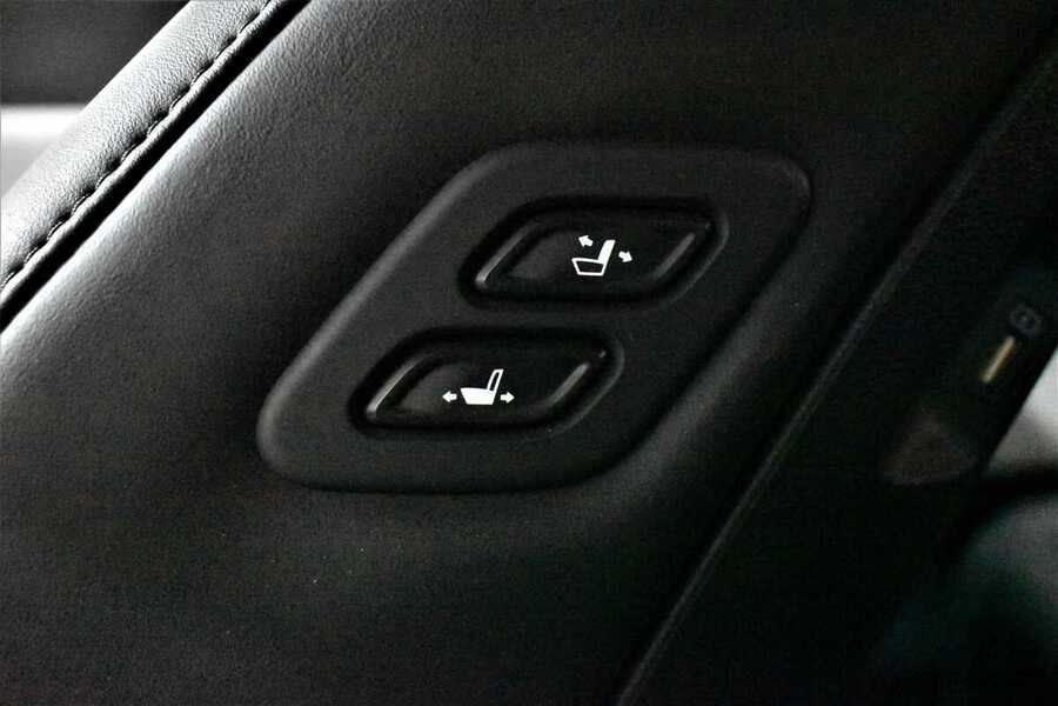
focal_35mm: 44
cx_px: 529
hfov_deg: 45.0
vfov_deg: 30.8
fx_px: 1278
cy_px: 353
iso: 25600
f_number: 4.2
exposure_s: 1/60
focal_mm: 29
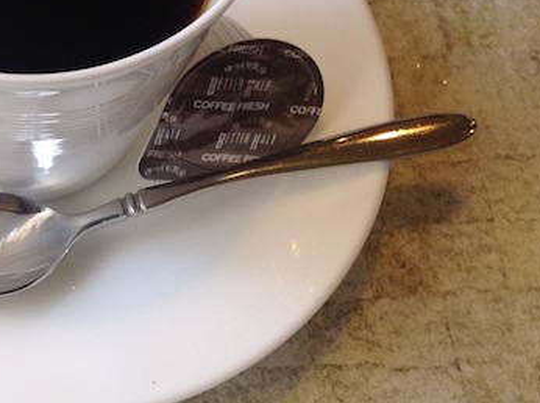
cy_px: 47
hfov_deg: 23.2
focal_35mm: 81
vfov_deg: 17.9
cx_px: 0
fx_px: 1261
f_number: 2.4
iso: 64
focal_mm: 4.28
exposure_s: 1/60
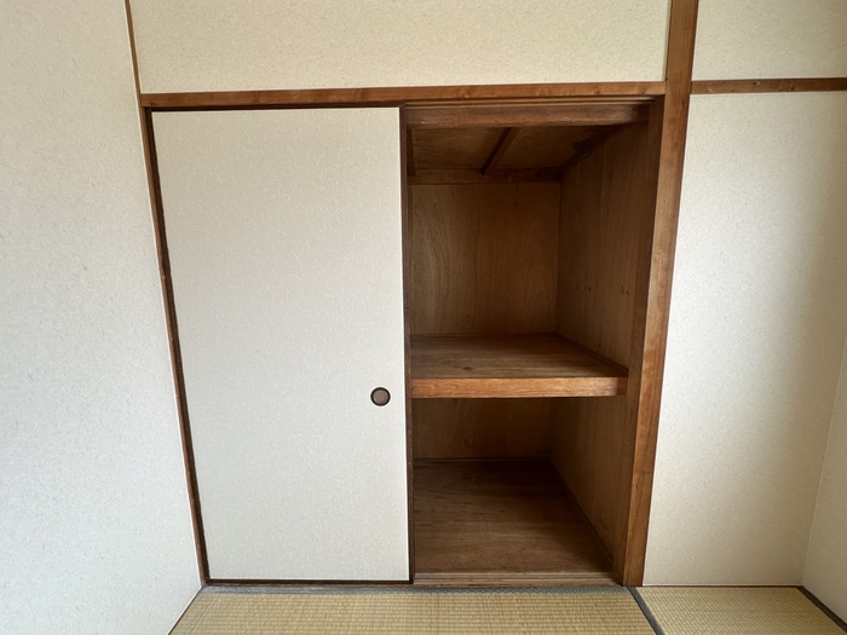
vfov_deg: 85.7
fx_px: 343
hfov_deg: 102.1
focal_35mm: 14
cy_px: 318
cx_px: 424
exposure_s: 1/99
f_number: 2.2
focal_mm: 2.22
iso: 100
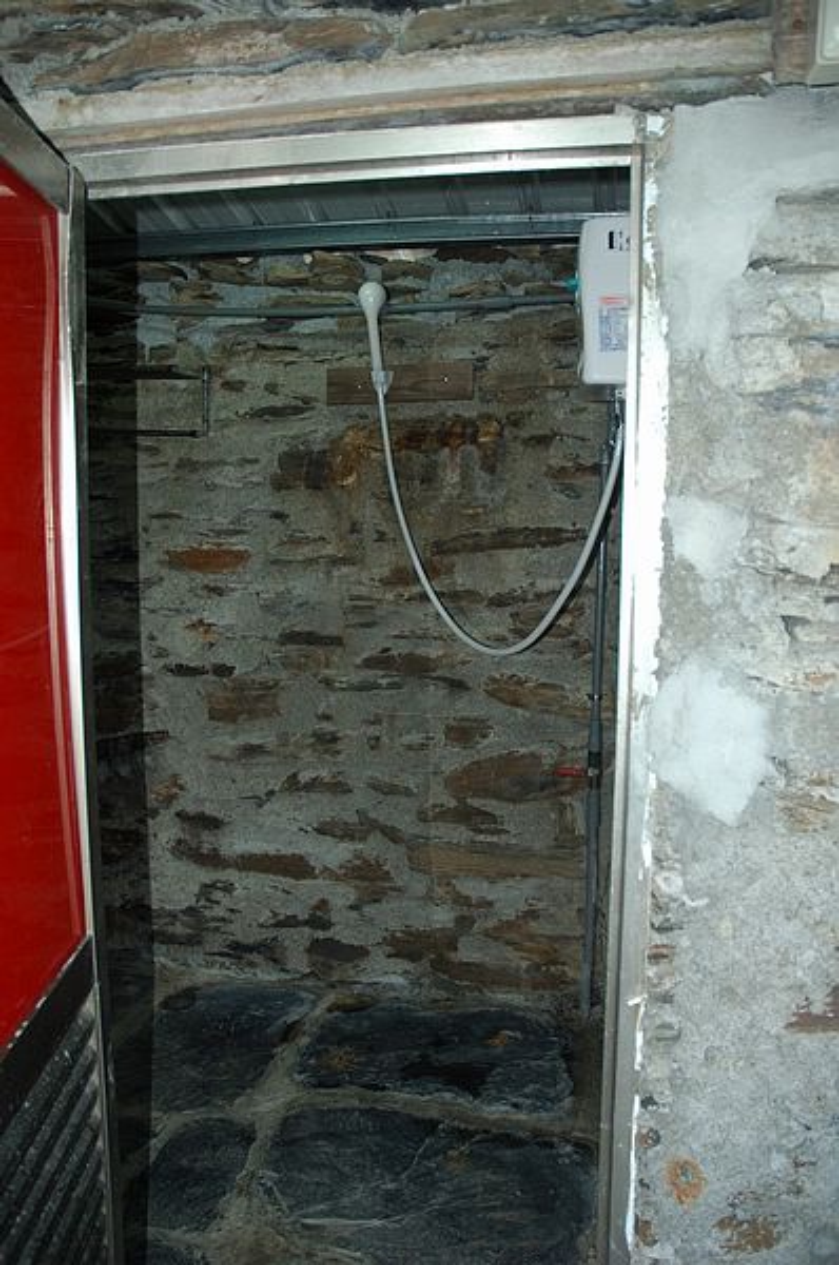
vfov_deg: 67.5
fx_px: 947
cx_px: 420
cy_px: 632
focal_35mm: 27
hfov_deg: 47.8
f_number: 3.5
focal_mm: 18
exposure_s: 1/60
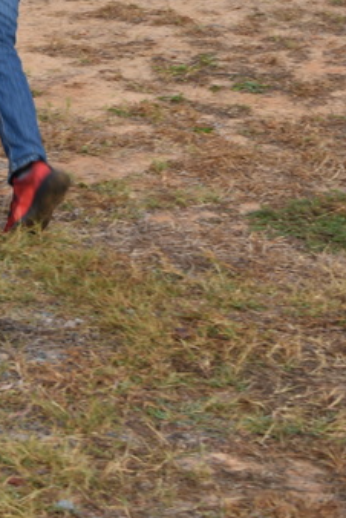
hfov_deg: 7.0
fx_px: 2808
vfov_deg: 10.5
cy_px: 84
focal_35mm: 195
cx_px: -3
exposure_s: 1/160
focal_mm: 55
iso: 100
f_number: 7.1
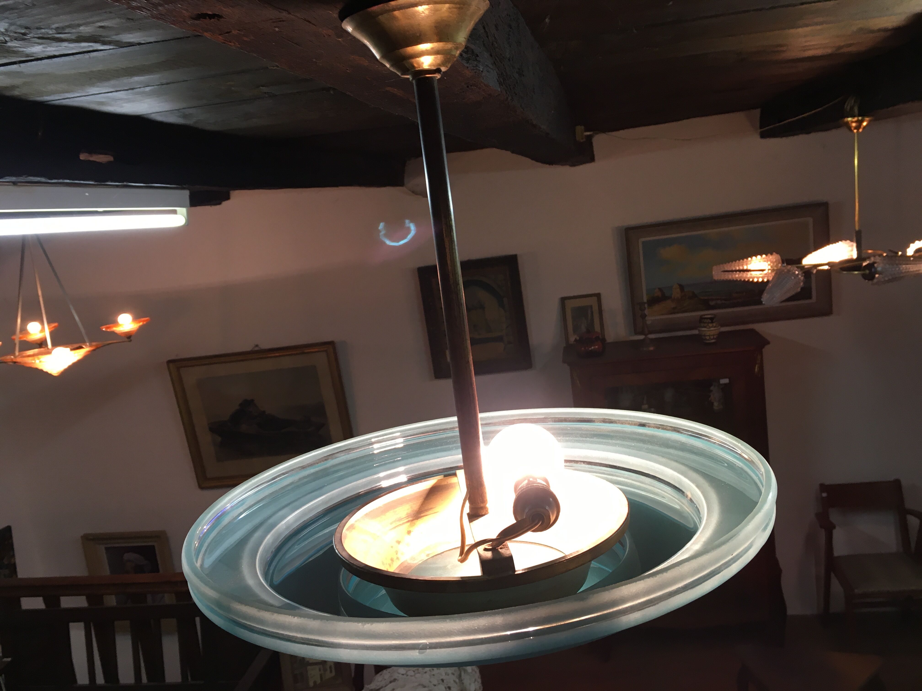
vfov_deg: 48.2
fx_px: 772
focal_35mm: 29
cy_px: 346
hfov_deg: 61.7
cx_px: 461
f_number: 2.2
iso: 80
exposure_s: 1/33
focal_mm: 4.15
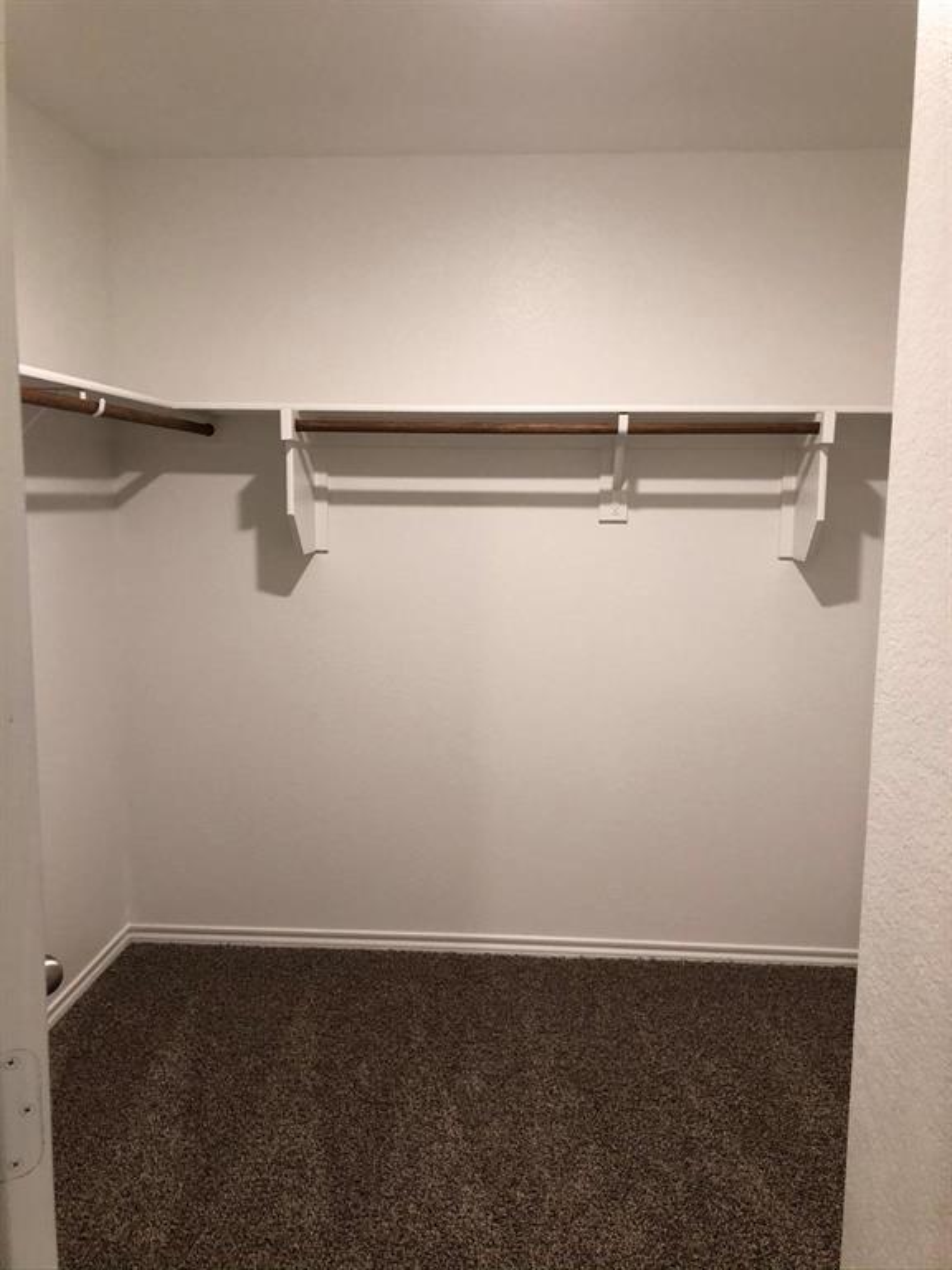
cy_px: 635
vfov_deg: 63.4
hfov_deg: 49.7
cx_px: 476
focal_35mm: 28
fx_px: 1027
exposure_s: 1/15
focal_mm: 4
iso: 40
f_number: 1.8
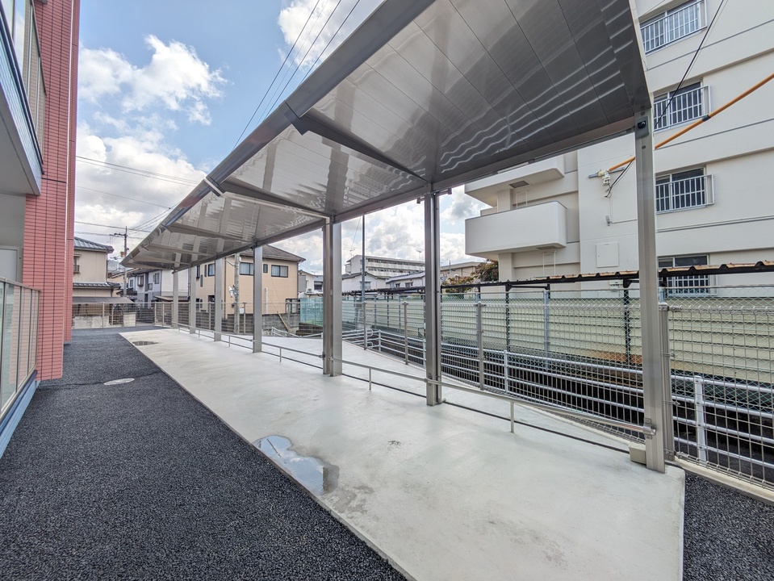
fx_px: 313
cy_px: 290
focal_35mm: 14
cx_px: 387
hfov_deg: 102.0
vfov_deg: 85.7
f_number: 2.2
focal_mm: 1.83
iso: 50
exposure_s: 1/1887
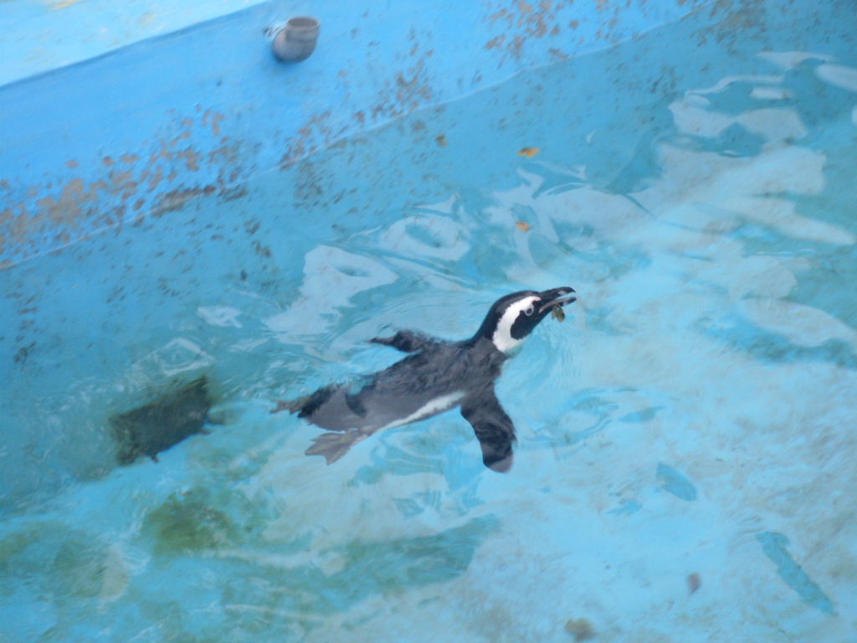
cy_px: 322
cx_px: 428
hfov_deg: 17.3
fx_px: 2822
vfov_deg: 13.0
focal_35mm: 114
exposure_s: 1/60
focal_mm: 18.9
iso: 160
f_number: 5.2
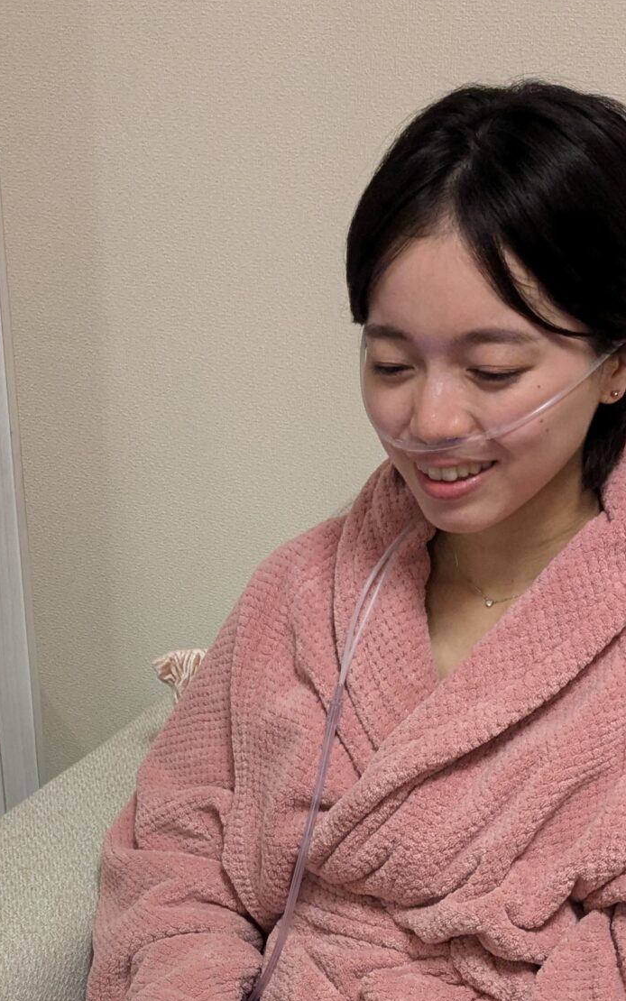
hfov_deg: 19.6
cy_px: 1113
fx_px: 1801
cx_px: 193
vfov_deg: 28.2
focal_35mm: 66
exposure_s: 1/25
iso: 148
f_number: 1.73
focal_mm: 4.38
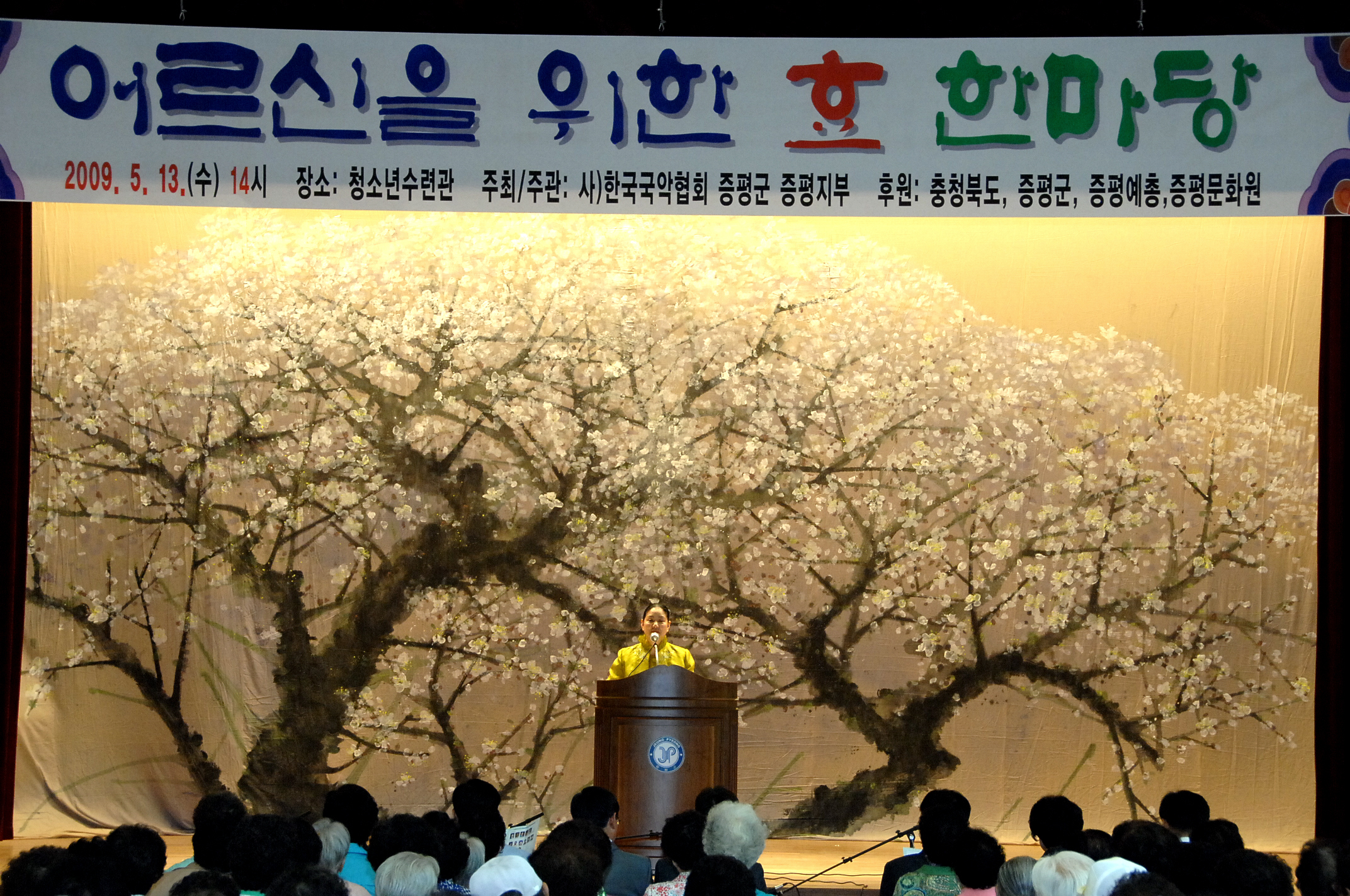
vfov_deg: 16.5
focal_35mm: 82
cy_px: 448
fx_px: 3090
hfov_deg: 24.6
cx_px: 675
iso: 800
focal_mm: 55
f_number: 6.7
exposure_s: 1/60
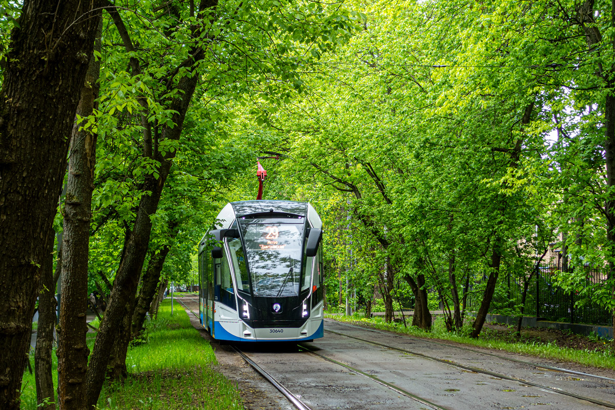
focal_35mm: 57
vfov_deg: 23.8
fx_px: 974
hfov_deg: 35.1
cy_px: 205
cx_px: 308
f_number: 3.5
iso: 200
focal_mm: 21.29
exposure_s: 1/100
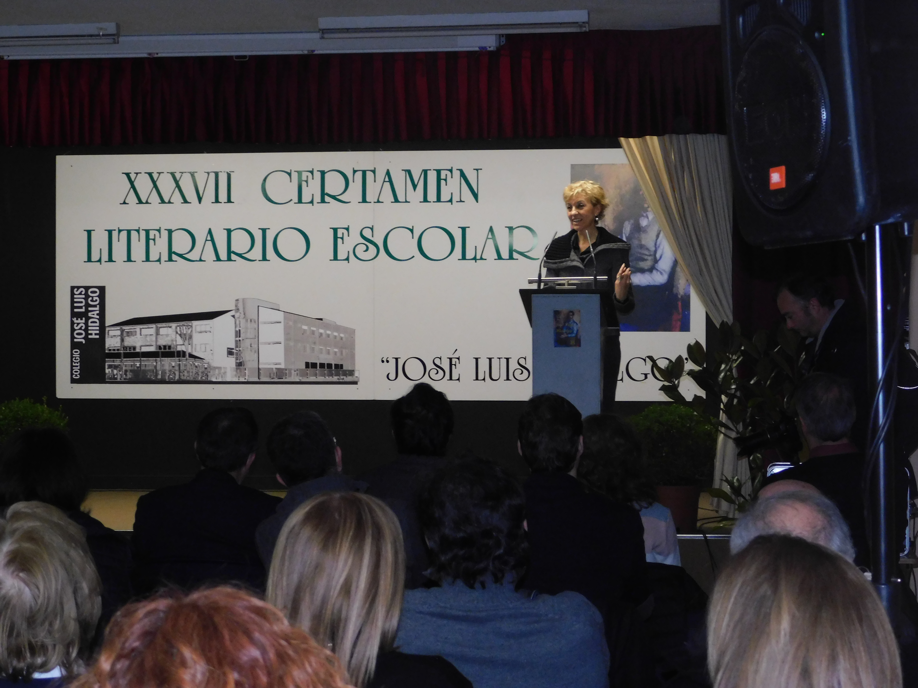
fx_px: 2413
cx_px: 459
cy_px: 344
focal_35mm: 91
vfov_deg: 16.2
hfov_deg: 21.5
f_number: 4.5
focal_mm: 16.1
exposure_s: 1/60
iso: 560
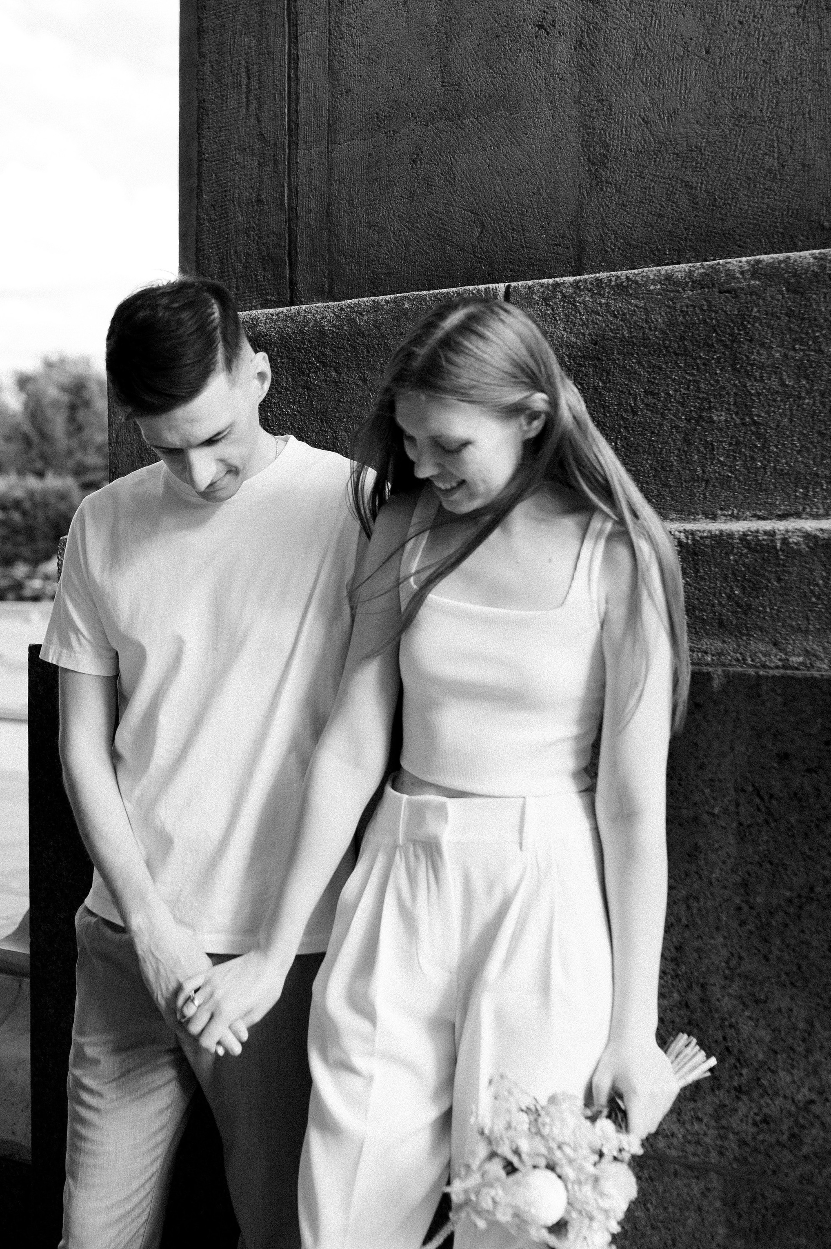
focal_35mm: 44
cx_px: 363
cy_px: 614
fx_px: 1526
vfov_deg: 44.5
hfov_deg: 30.4
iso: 100
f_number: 2.8
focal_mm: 35
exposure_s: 1/500
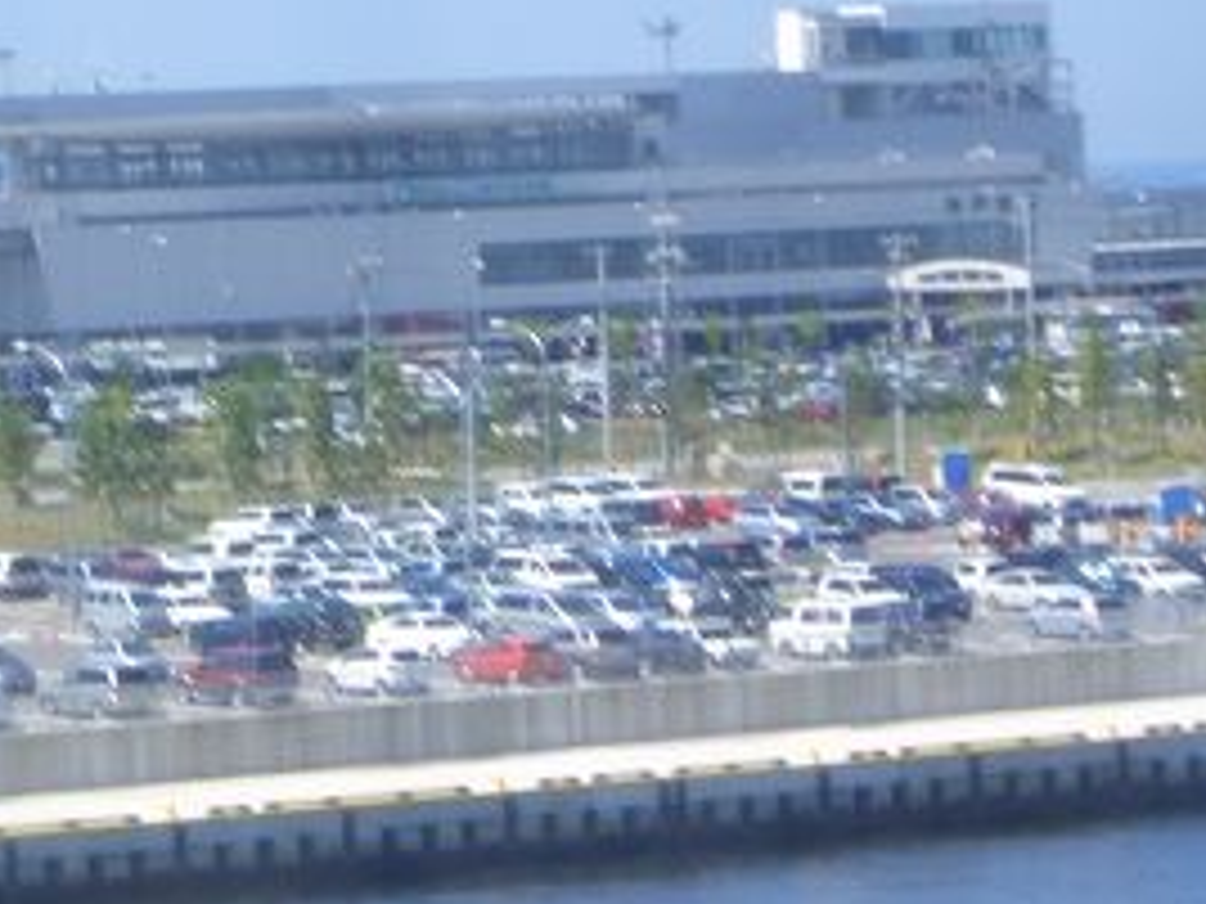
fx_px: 8605
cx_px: -63
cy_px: 578
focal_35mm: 247
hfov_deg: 8.0
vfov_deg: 6.0
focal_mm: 13.5
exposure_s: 1/125
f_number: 6.6
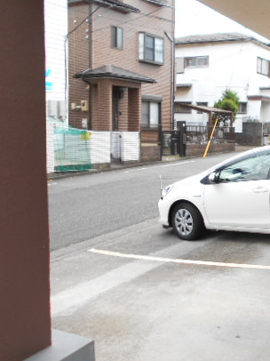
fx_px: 427
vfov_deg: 45.8
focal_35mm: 41
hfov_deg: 33.3
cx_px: 242
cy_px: 181
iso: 80
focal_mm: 4.6
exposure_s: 1/50
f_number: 3.2
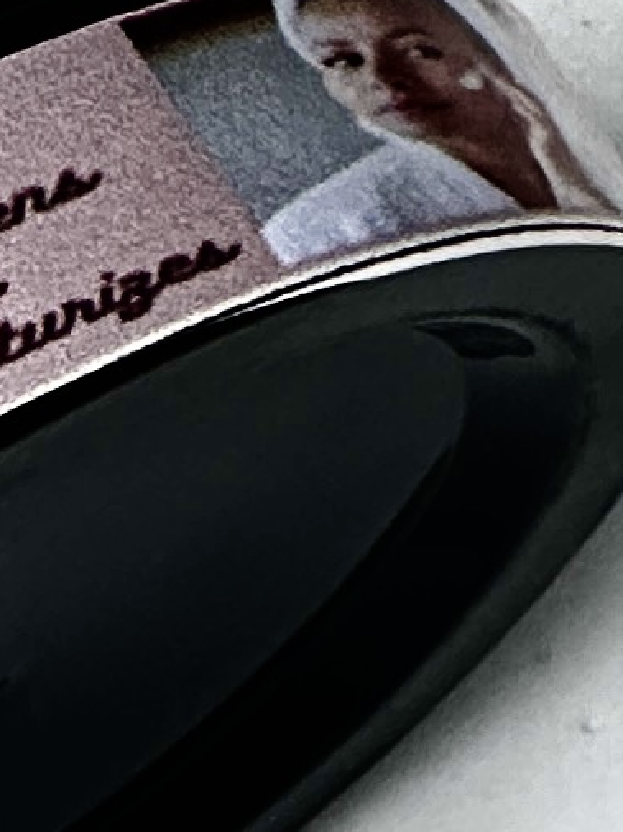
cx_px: -889
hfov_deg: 2.4
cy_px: 608
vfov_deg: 3.2
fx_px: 14746
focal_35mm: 614
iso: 50
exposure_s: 1/100
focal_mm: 9
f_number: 2.8
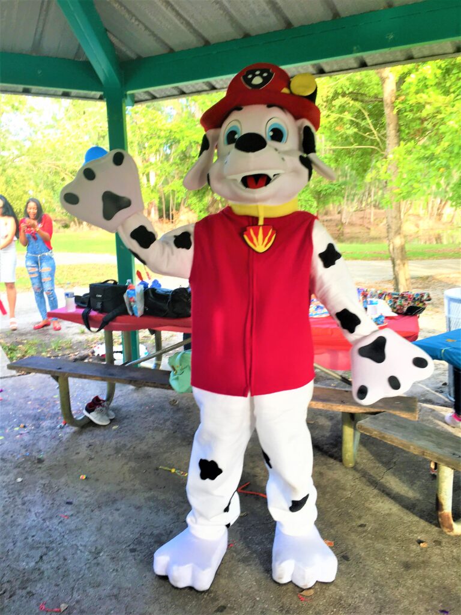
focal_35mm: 29
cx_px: 230
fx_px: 515
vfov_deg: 61.7
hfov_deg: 48.2
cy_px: 308
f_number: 2.2
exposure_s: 1/60
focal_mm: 4.15
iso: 32
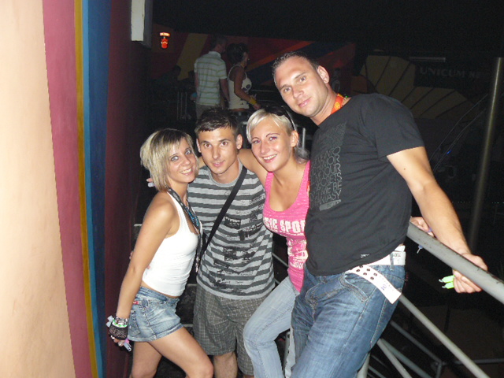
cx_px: 252
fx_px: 524
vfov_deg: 39.7
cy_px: 189
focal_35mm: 36
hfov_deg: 51.4
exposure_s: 1/30
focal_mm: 6
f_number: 2.8
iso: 200
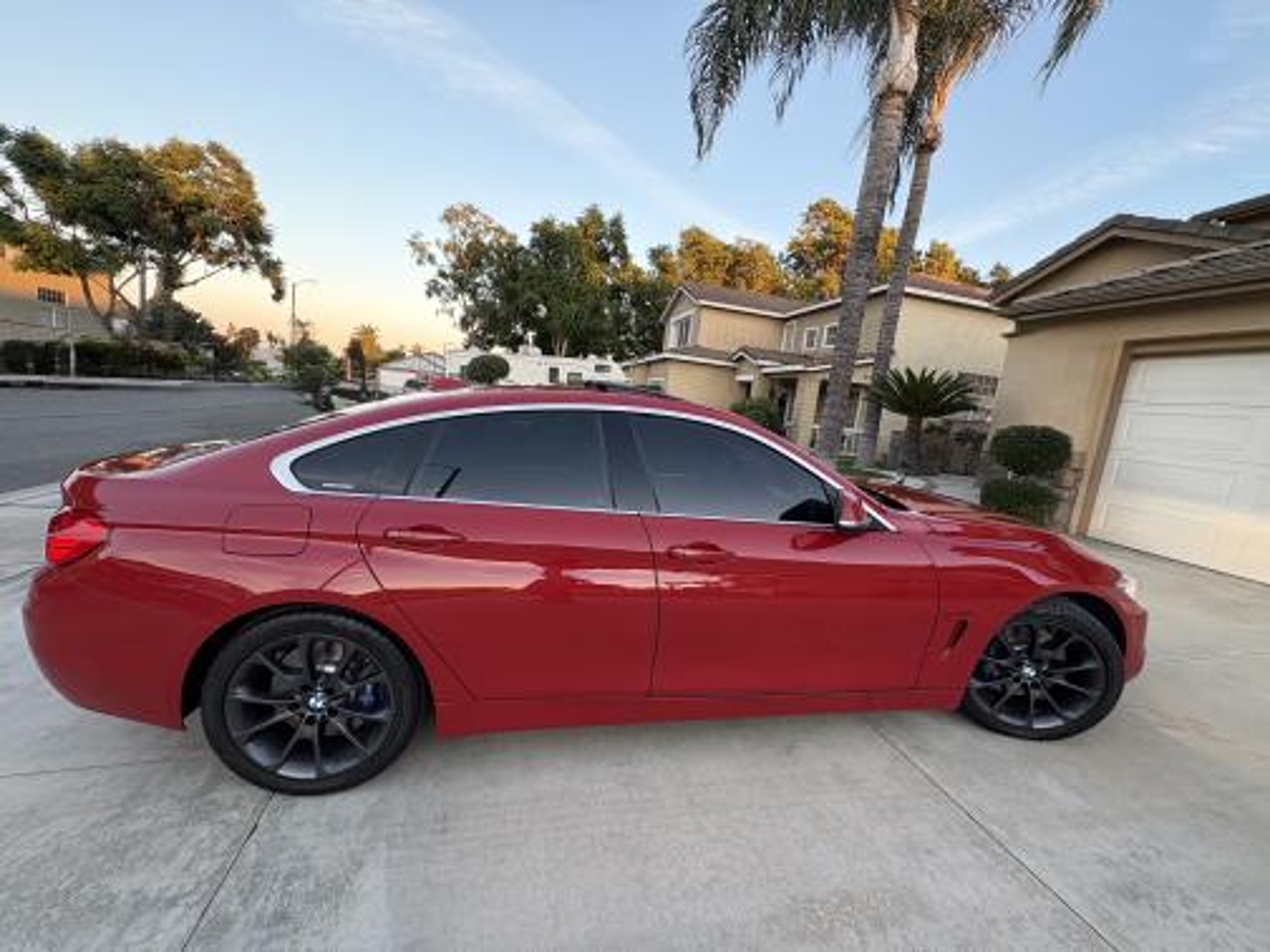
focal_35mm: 14
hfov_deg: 102.1
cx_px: 635
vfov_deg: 85.7
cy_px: 476
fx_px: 514
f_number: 2.2
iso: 125
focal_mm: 2.22
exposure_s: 1/102
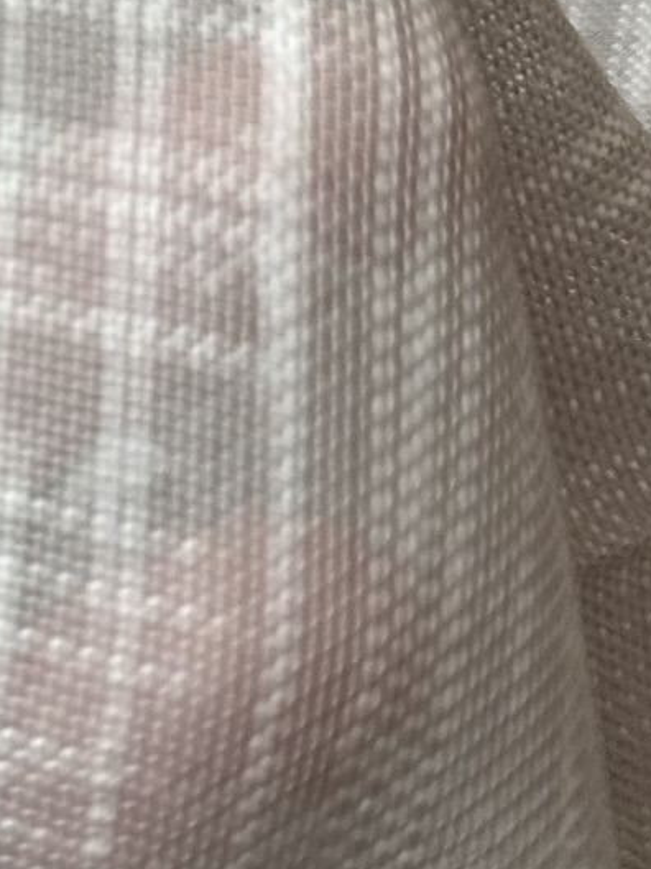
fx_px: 2335
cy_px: 97
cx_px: -250
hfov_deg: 15.0
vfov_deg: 20.7
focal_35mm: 93
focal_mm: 6.86
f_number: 1.78
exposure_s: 1/87
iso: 250
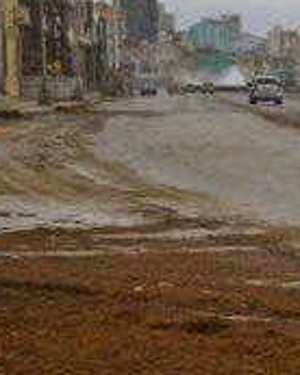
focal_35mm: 174
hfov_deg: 8.4
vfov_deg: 11.1
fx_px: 1935
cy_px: 300
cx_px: 633
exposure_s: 1/12800
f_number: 4.5
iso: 6400
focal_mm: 50
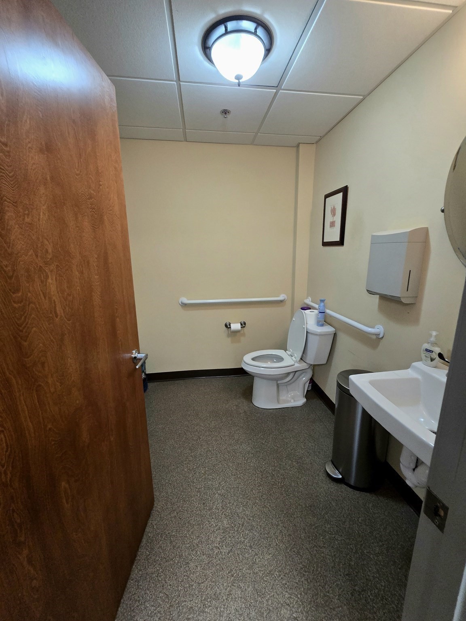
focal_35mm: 13
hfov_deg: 89.9
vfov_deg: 106.2
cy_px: 310
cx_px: 233
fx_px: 233
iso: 320
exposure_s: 1/60.2
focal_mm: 2.2
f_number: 2.2
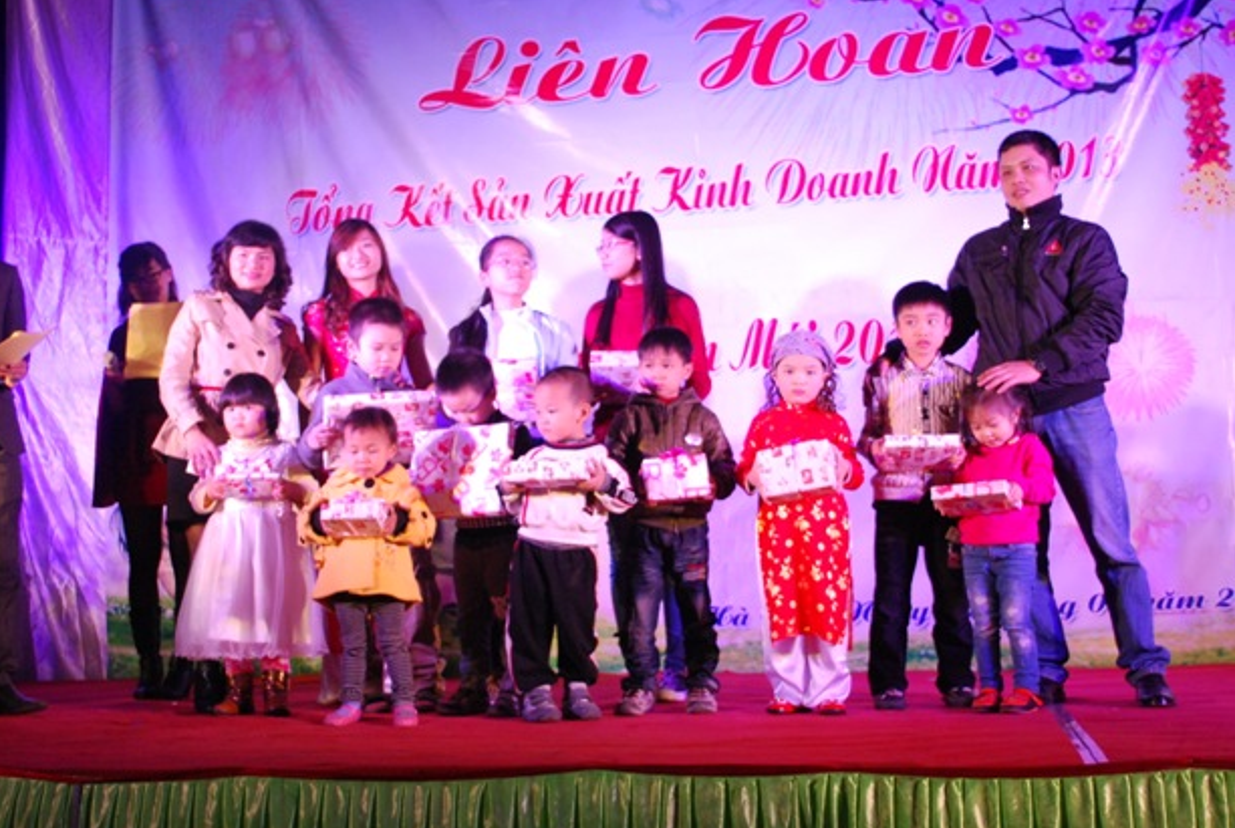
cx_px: 639
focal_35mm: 47
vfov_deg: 28.8
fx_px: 1615
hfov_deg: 41.8
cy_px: 391
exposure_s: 1/100
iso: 800
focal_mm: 24
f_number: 4.2
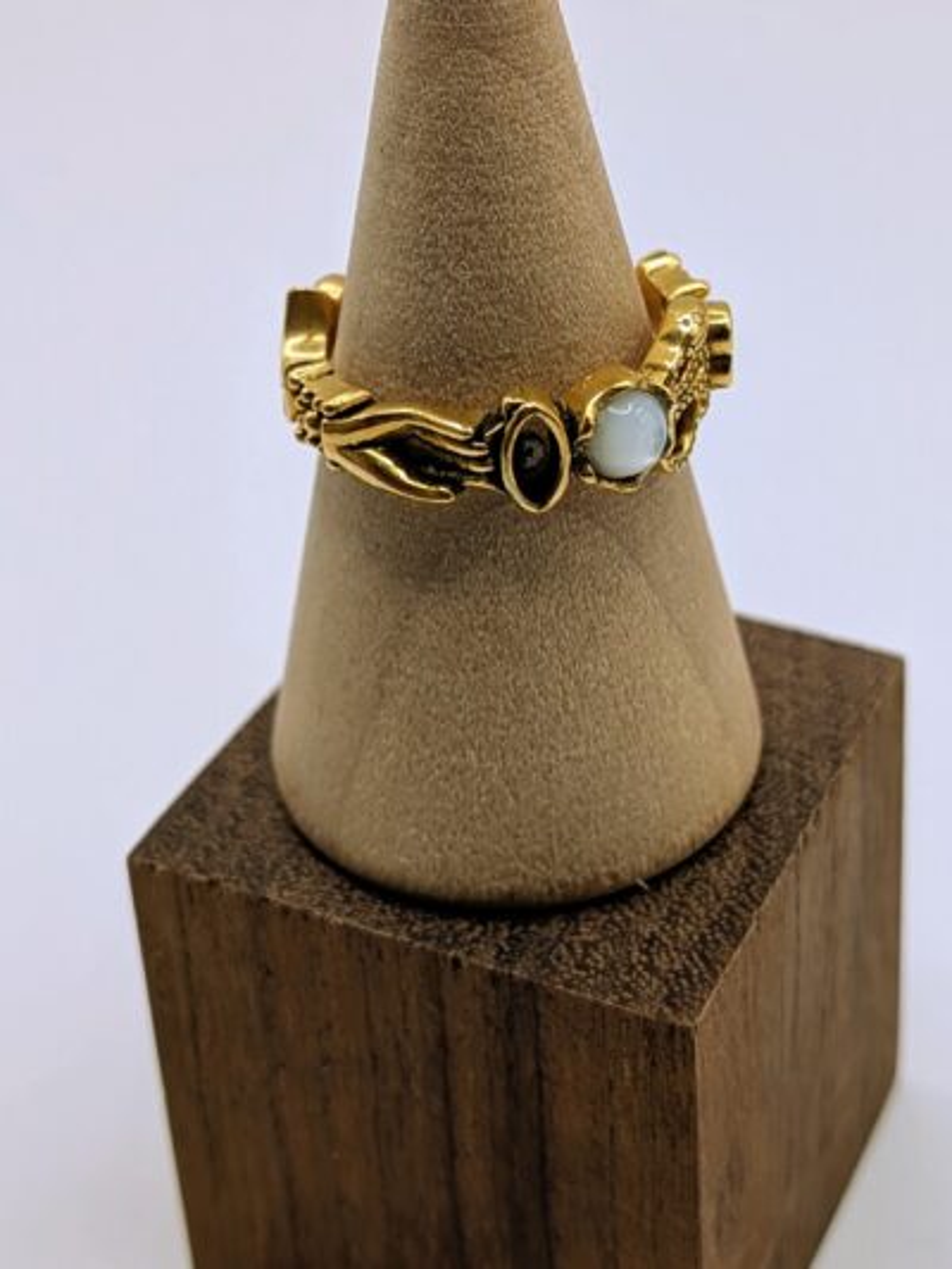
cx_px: 476
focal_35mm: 24
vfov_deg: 71.6
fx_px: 880
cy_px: 634
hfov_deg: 56.8
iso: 39
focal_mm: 4.53
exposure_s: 1/426
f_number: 1.7
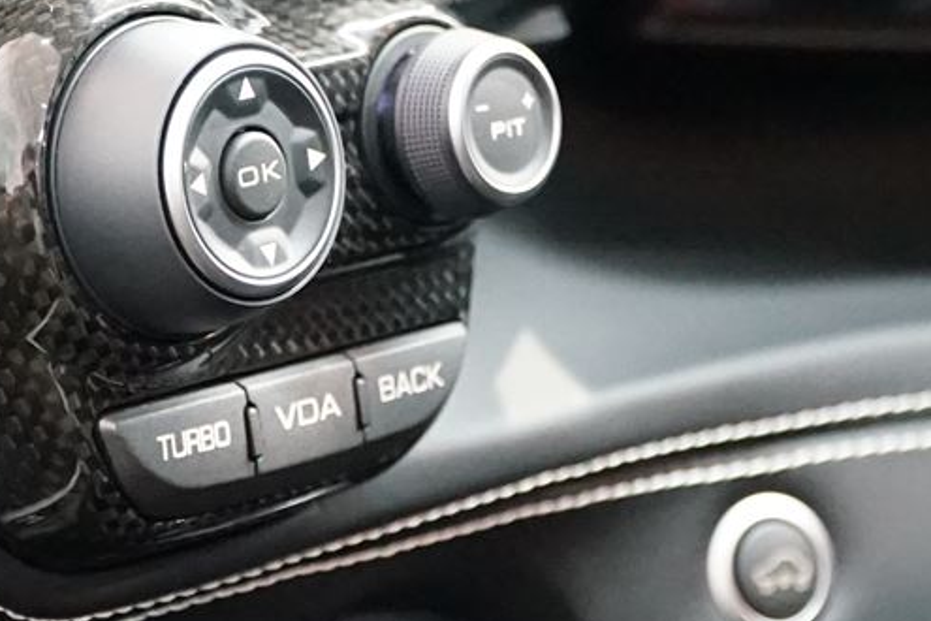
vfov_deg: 11.4
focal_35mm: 119
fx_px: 3077
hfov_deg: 17.2
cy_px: -25
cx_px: 335
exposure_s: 1/60
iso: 6400
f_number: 4.5
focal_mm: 31
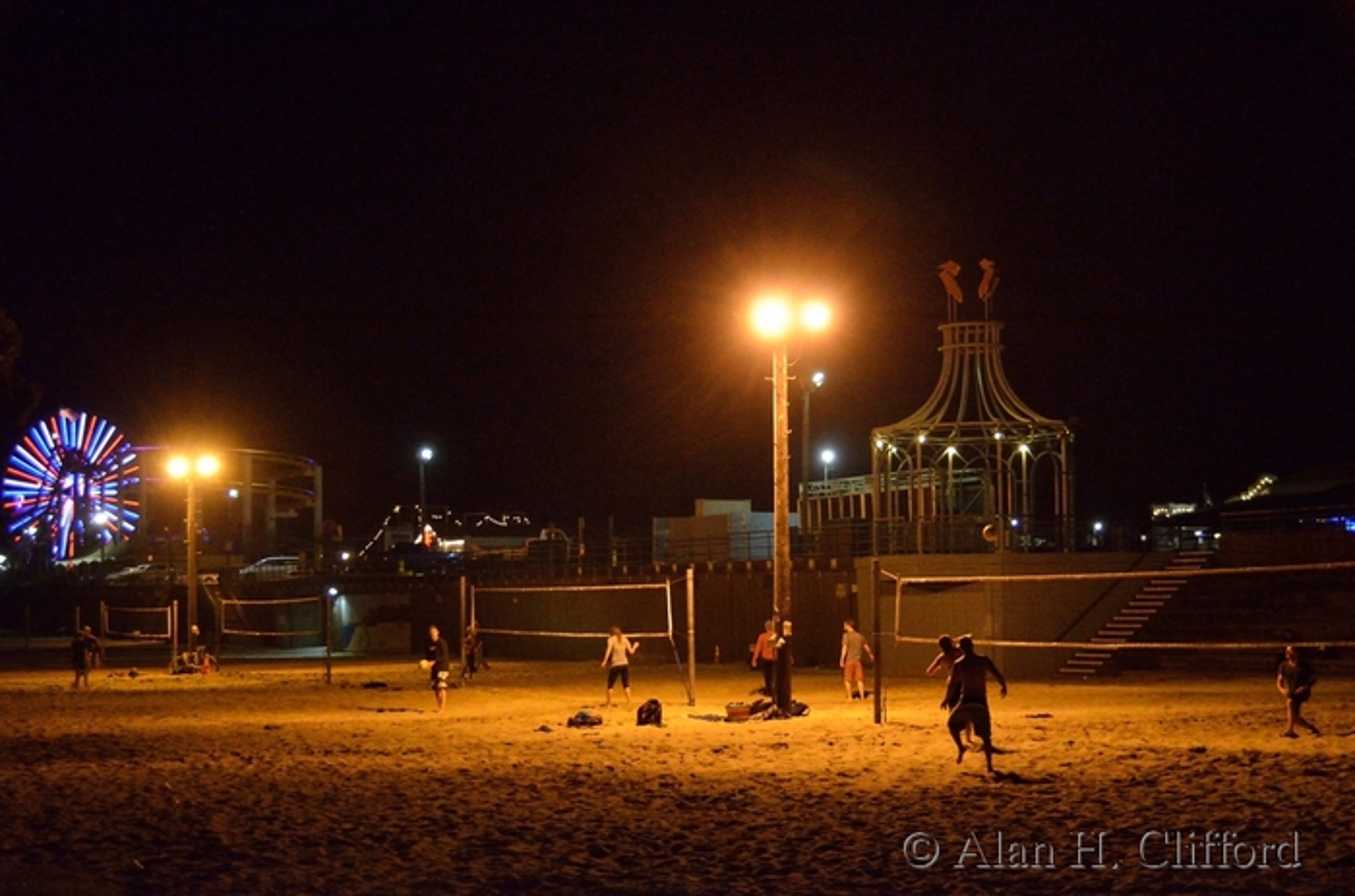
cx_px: 678
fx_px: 1802
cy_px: 448
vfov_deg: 27.9
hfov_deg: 41.2
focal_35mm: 48
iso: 6400
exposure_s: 1/200
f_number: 4.2
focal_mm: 32
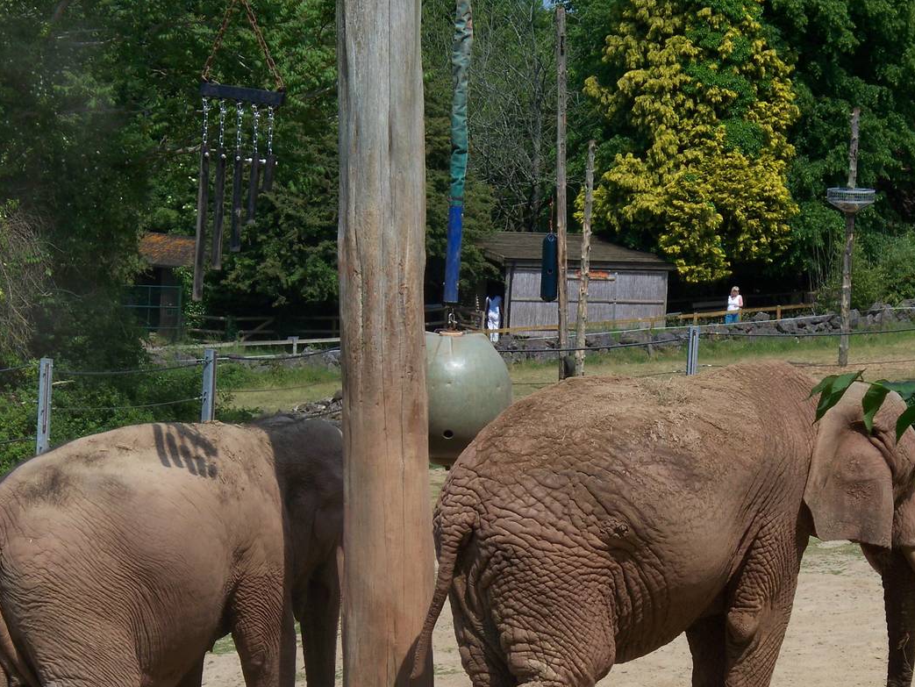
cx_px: 461
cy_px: 483
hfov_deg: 12.3
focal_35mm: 161
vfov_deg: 9.2
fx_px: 4257
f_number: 6.3
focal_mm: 22.05
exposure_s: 1/320
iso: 64
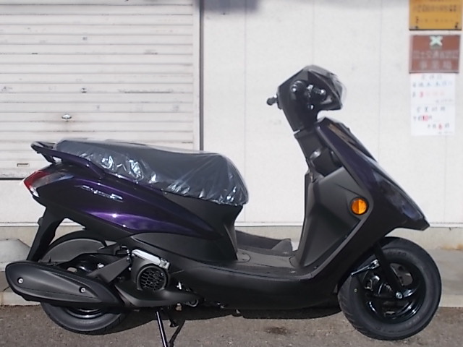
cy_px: 174
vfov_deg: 36.8
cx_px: 232
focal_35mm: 39
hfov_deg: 47.9
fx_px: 522
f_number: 9.8
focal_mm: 6.9
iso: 80
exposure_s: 1/200
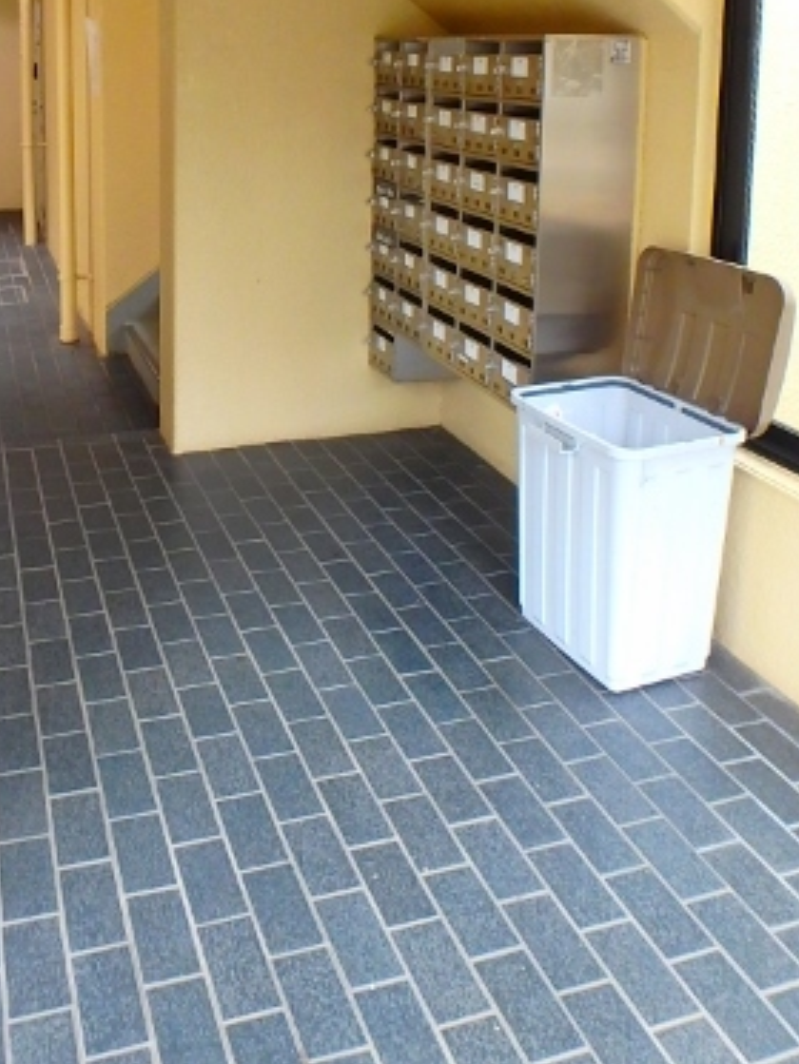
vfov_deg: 48.3
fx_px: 1107
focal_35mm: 36
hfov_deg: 39.4
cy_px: 203
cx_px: 297
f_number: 3.5
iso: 320
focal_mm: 3.7
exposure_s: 1/30
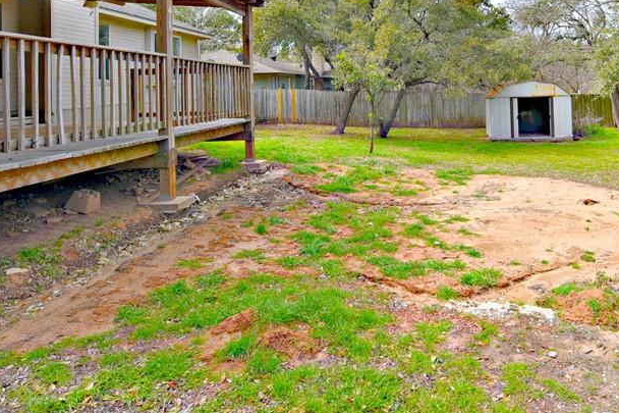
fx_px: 430
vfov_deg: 48.2
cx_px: 411
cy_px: 79
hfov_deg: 69.6
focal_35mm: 25
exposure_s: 1/400
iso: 200
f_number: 9
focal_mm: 14
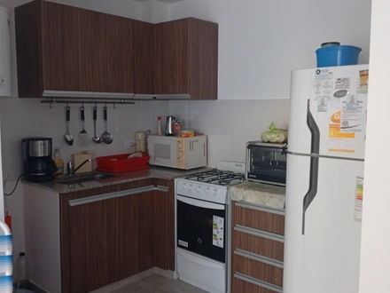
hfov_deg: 65.3
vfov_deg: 51.4
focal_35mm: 27
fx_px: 304
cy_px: 146
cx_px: 195
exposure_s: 1/20
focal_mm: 3.98
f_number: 1.8
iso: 757
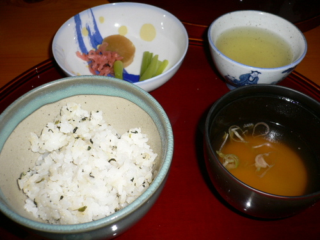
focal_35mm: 35
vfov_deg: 40.7
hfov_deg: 52.6
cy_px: 120
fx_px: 324
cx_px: 160
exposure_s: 1/60
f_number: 2.8
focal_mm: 5.8
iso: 80
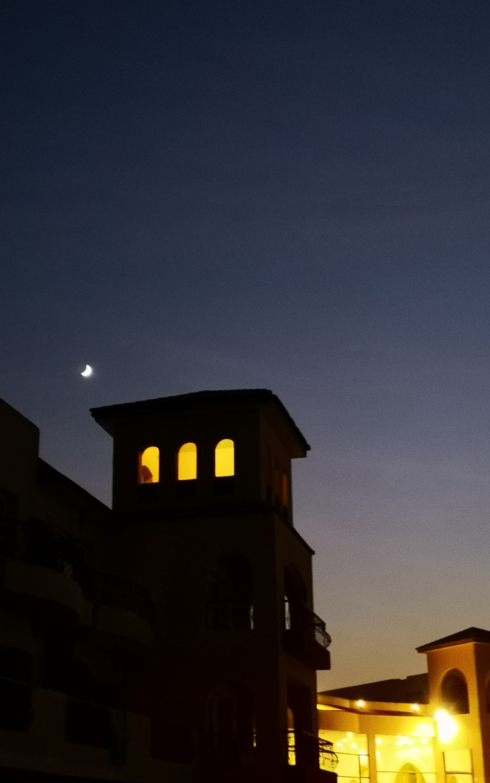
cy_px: 431
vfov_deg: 38.8
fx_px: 1111
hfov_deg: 24.9
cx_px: 229
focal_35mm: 52
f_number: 1.8
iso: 800
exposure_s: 1/16.7
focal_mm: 5.58
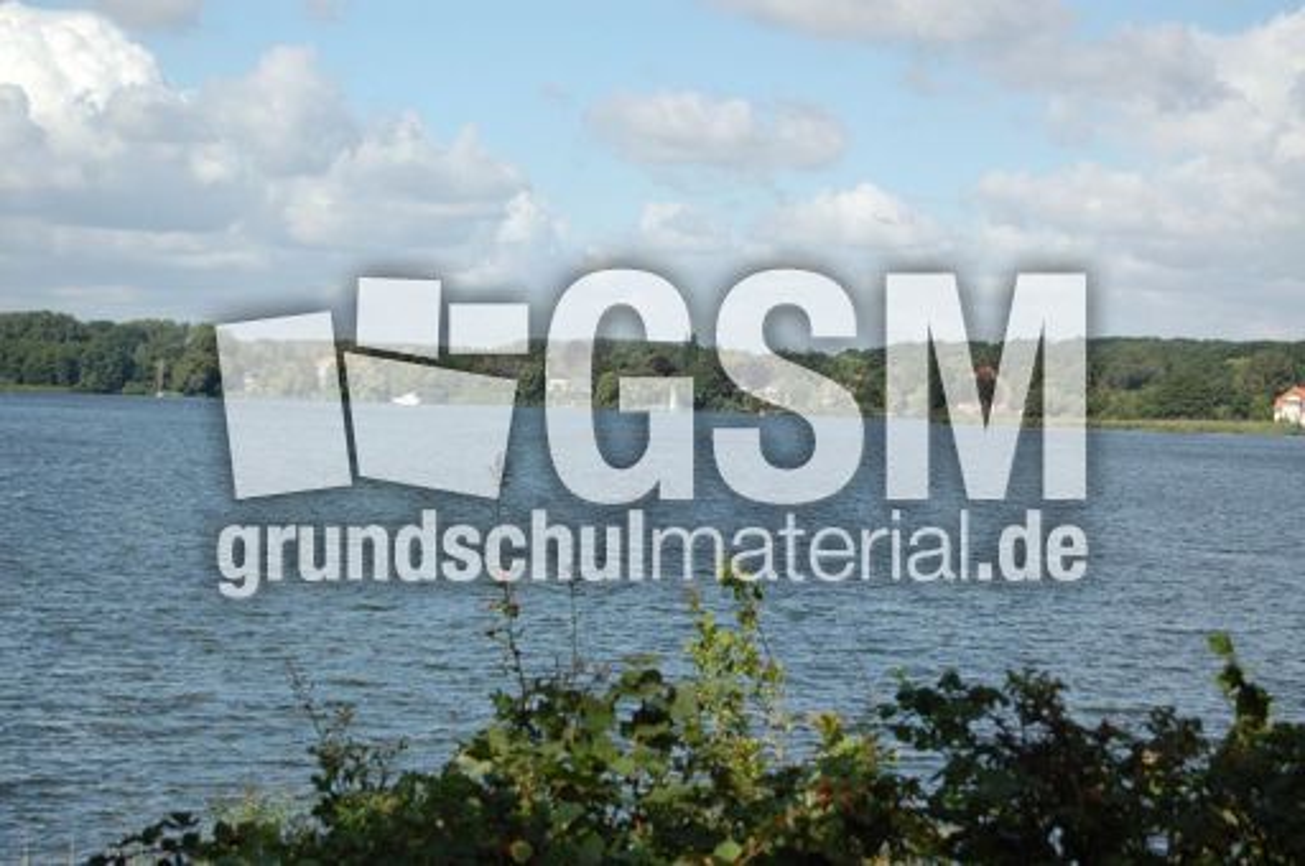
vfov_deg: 16.5
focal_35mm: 82
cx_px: 652
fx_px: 2987
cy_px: 433
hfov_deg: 24.6
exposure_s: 1/1250
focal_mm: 55
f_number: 5.6
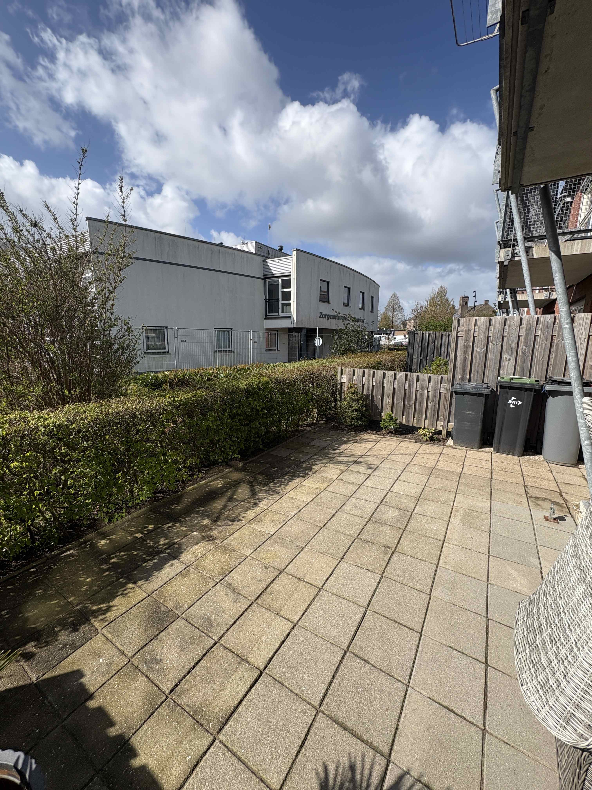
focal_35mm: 14
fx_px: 319
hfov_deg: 85.7
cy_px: 395
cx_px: 296
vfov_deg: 102.1
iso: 50
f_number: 2.2
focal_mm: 2.22
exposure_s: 1/1567
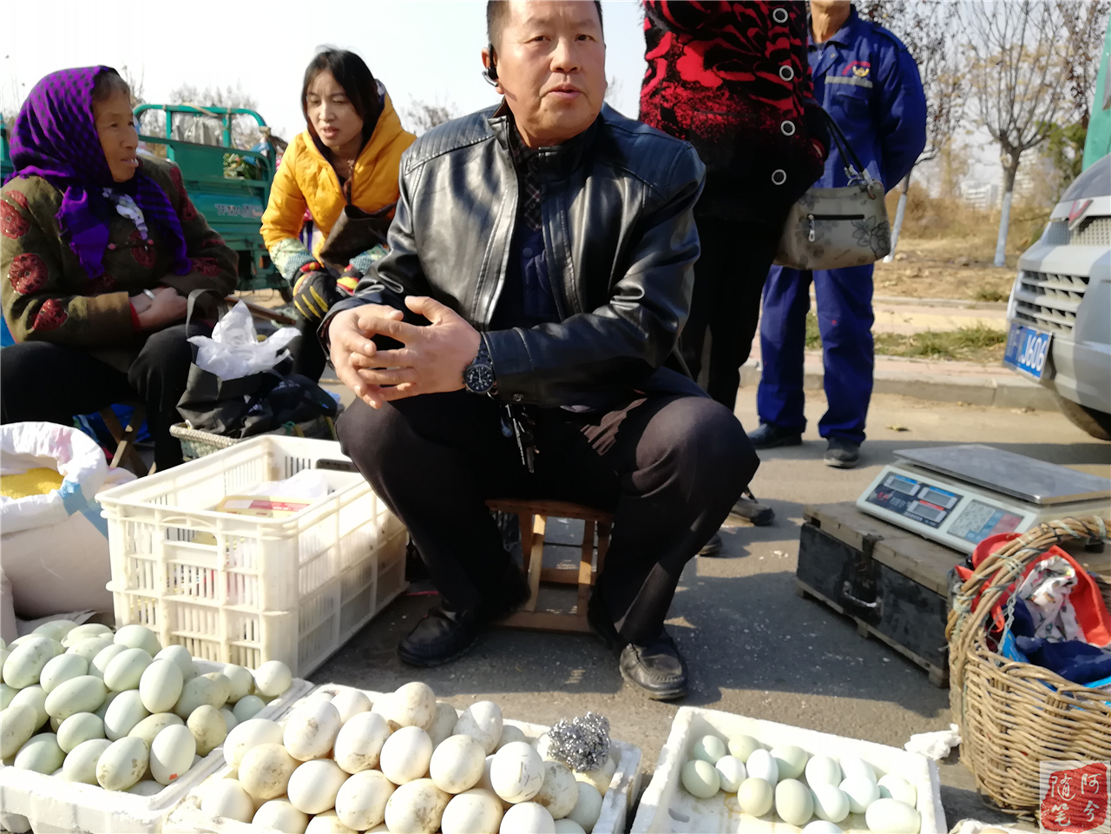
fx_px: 867
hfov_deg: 65.3
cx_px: 556
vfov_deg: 51.4
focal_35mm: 27
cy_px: 417
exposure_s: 1/592
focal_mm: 3.83
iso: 50
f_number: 1.8
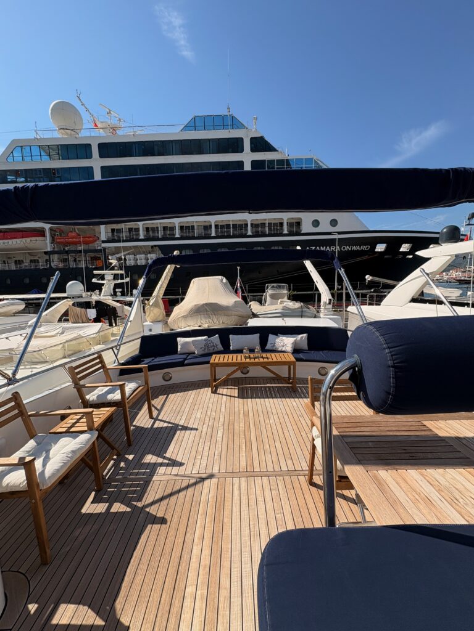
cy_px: 316
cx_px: 237
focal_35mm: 14
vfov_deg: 102.1
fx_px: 256
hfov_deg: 85.7
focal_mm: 2.22
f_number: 2.2
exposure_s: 1/2146
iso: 40
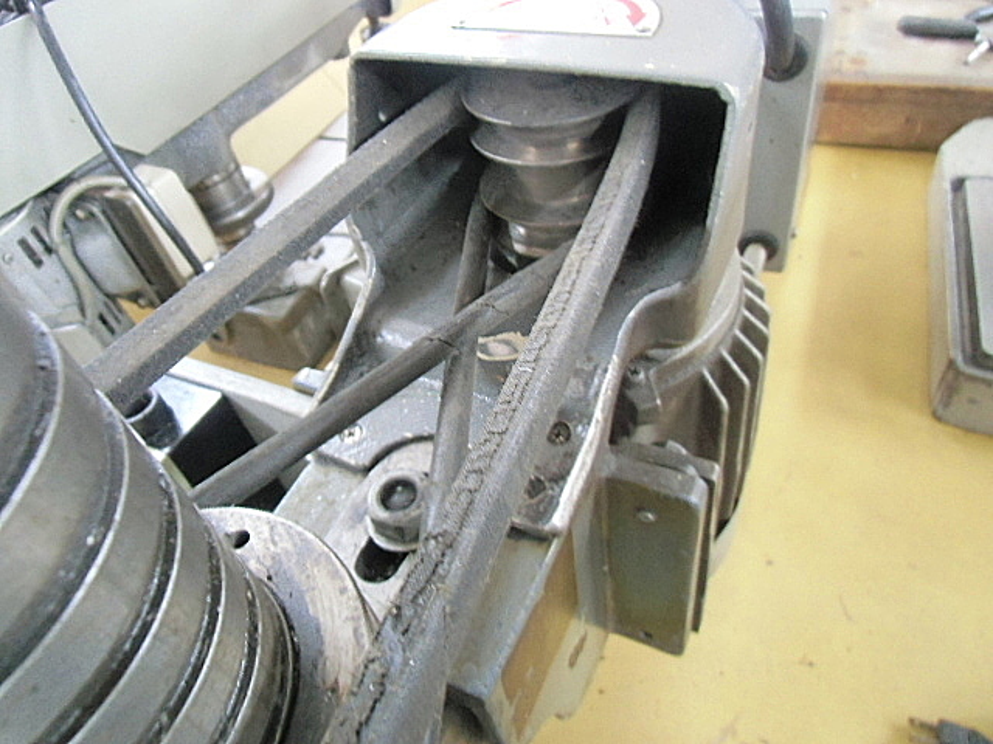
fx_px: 688
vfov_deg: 56.8
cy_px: 372
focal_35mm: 24
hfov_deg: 71.6
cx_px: 496
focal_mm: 4.24
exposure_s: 1/13
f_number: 3
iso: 400
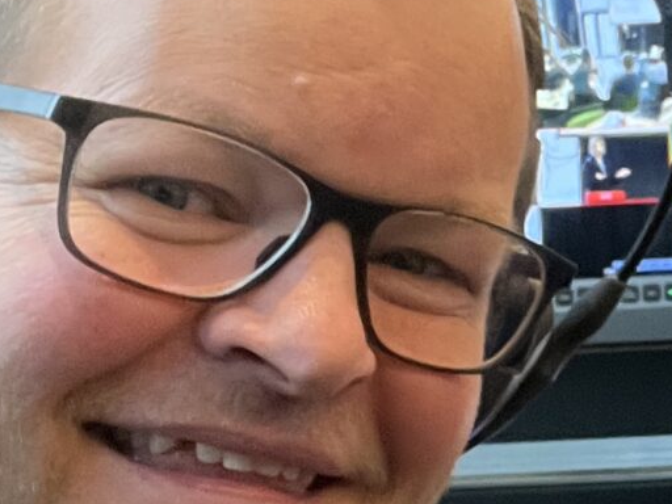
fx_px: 2232
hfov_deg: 15.3
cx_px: 1126
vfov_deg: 12.9
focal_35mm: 115
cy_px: 274
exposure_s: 1/60
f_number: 2.2
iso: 250
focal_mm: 2.71
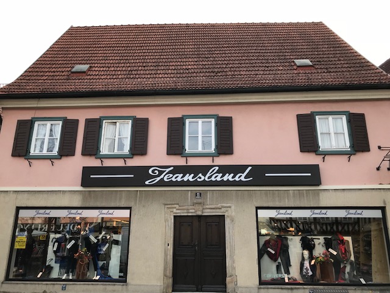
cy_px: 146
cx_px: 195
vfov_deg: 49.7
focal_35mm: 28
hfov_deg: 63.4
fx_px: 315
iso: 20
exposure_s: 1/465
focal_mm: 3.99
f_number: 1.8
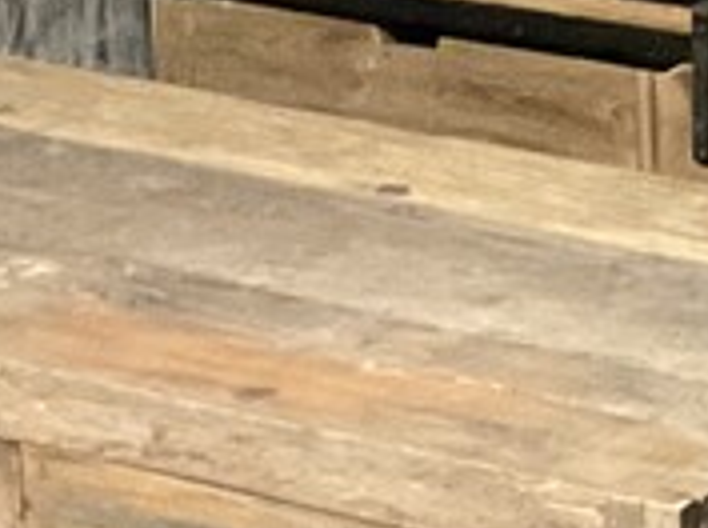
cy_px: -396
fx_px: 4470
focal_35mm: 219
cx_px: 1426
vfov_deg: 6.6
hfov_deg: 8.6
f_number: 1.8
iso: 500
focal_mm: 3
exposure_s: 1/20
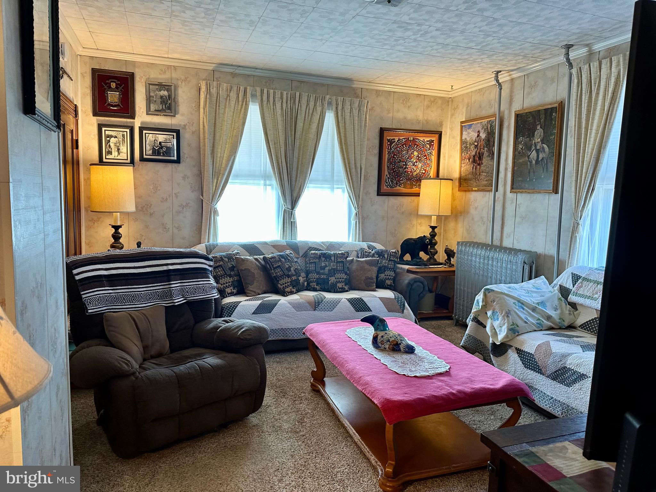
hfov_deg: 71.6
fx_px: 455
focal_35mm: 24
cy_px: 246
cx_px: 328
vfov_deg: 56.8
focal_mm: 6.86
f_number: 1.78
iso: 160
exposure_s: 1/60
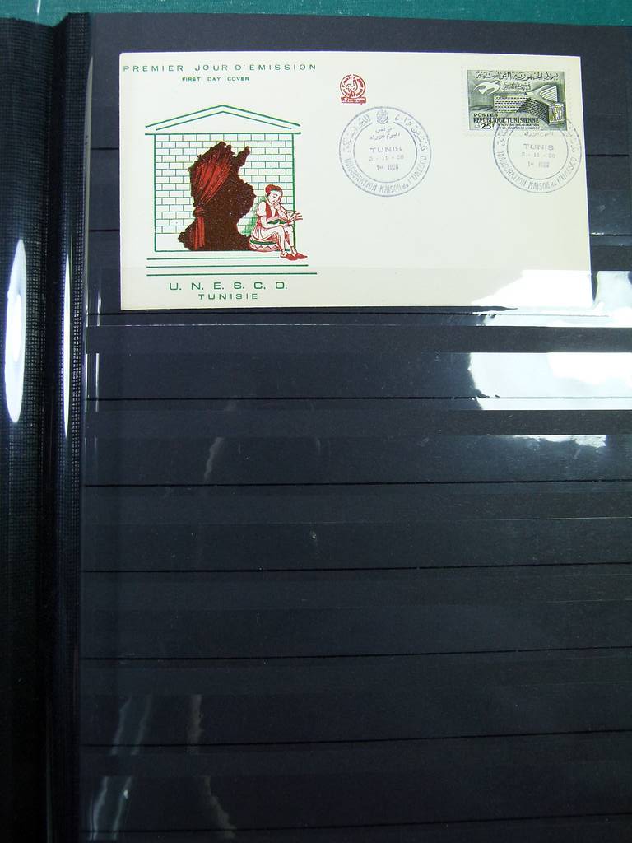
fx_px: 828
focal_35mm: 34
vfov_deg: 54.0
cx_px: 316
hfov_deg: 41.8
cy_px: 422
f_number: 3
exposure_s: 1/60
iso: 100
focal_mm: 6.2
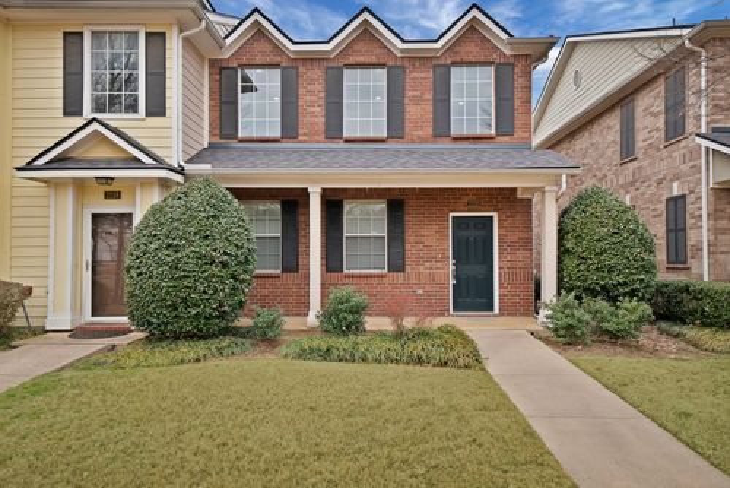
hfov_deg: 73.7
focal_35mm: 24
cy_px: 244
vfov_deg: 53.2
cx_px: 365
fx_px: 487
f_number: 9
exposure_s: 1/60
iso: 640
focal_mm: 24
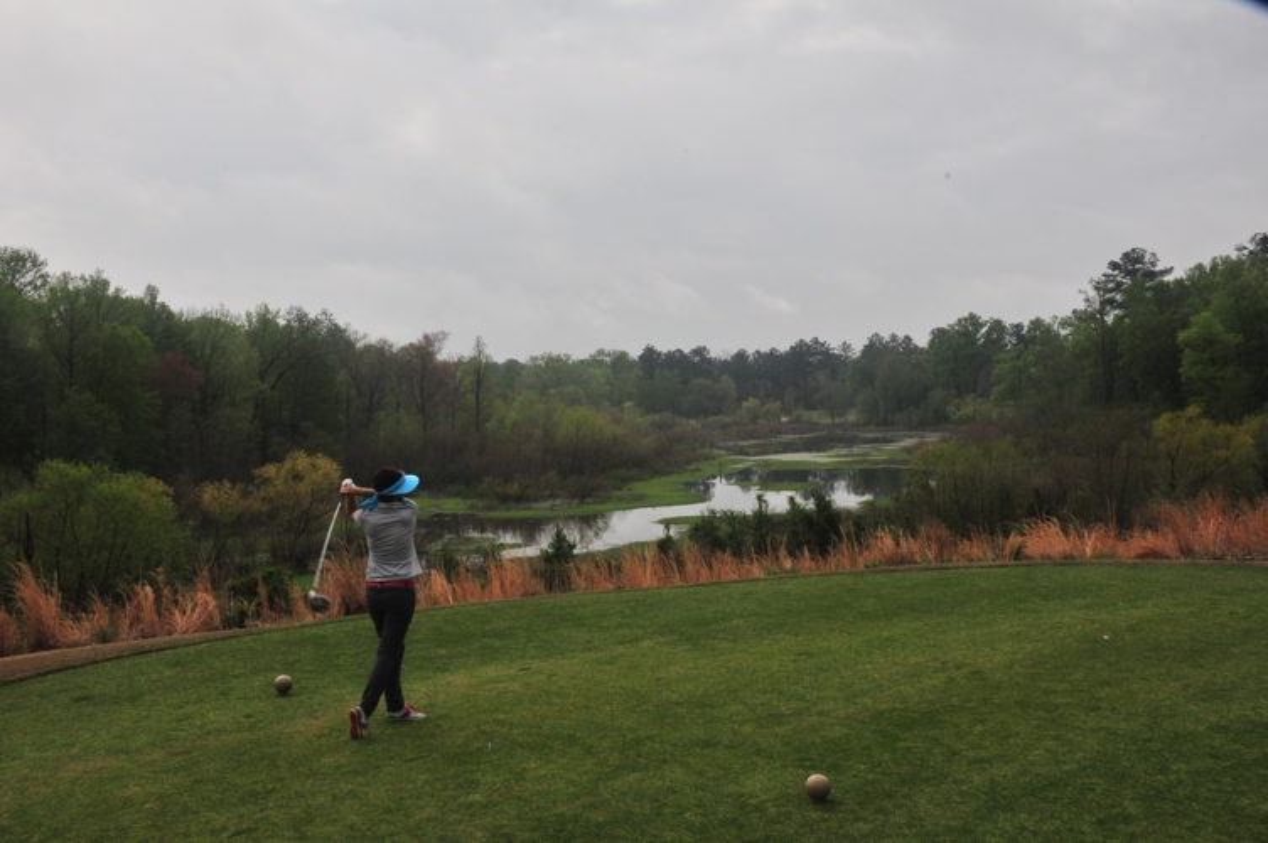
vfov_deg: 34.1
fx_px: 1372
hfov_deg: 49.6
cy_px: 422
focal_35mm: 39
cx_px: 634
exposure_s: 1/250
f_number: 22
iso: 400
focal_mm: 26
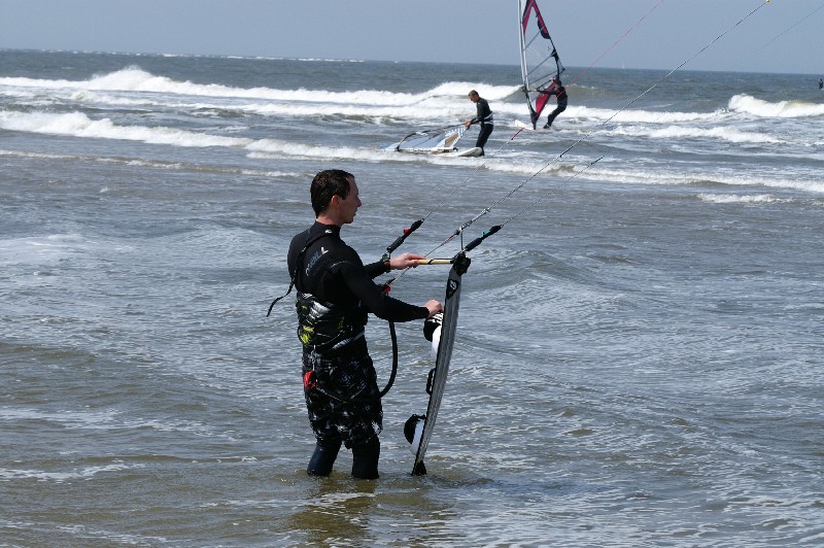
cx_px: 412
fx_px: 4460
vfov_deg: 7.0
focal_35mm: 195
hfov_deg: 10.6
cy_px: 274
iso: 100
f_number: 10
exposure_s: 1/250
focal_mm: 130
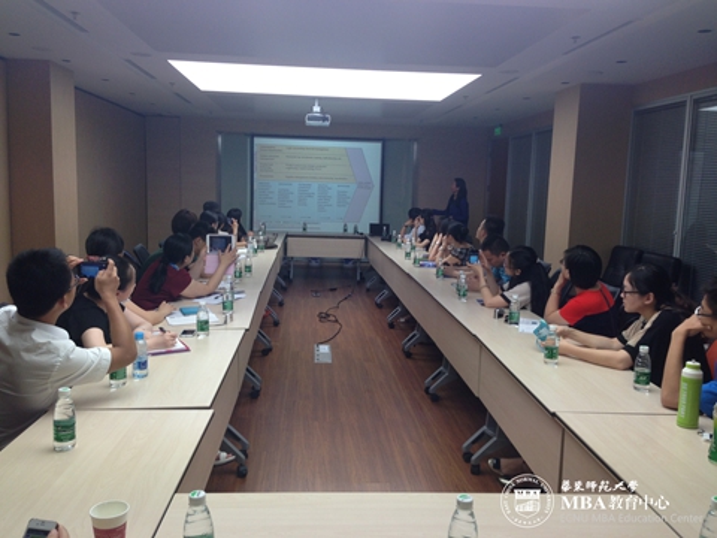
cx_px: 358
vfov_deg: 42.9
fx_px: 684
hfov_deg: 55.4
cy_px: 269
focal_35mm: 33
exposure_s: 1/60
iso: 64
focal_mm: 4.13
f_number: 2.4
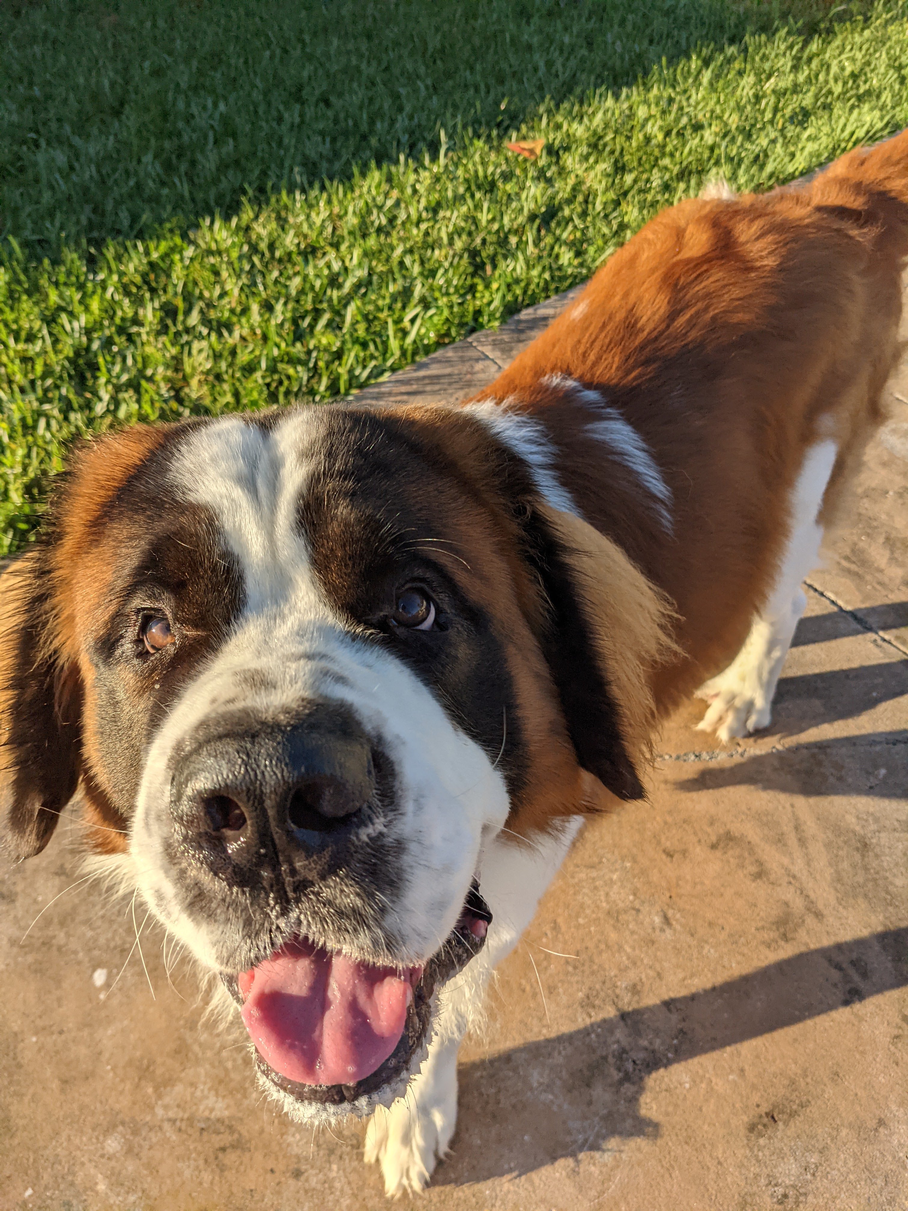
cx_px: 454
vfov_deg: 65.3
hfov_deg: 51.4
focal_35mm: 27
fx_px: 944
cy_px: 606
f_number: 1.73
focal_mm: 4.38
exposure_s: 1/1949
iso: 48
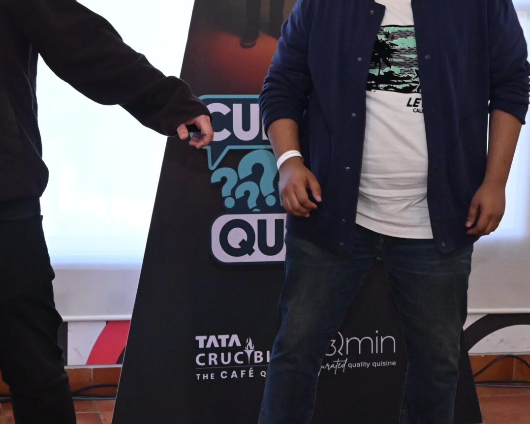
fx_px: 1365
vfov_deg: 17.7
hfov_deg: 21.9
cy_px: 186
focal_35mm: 87
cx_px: 212
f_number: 5.6
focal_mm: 26
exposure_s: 1/125
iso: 3200
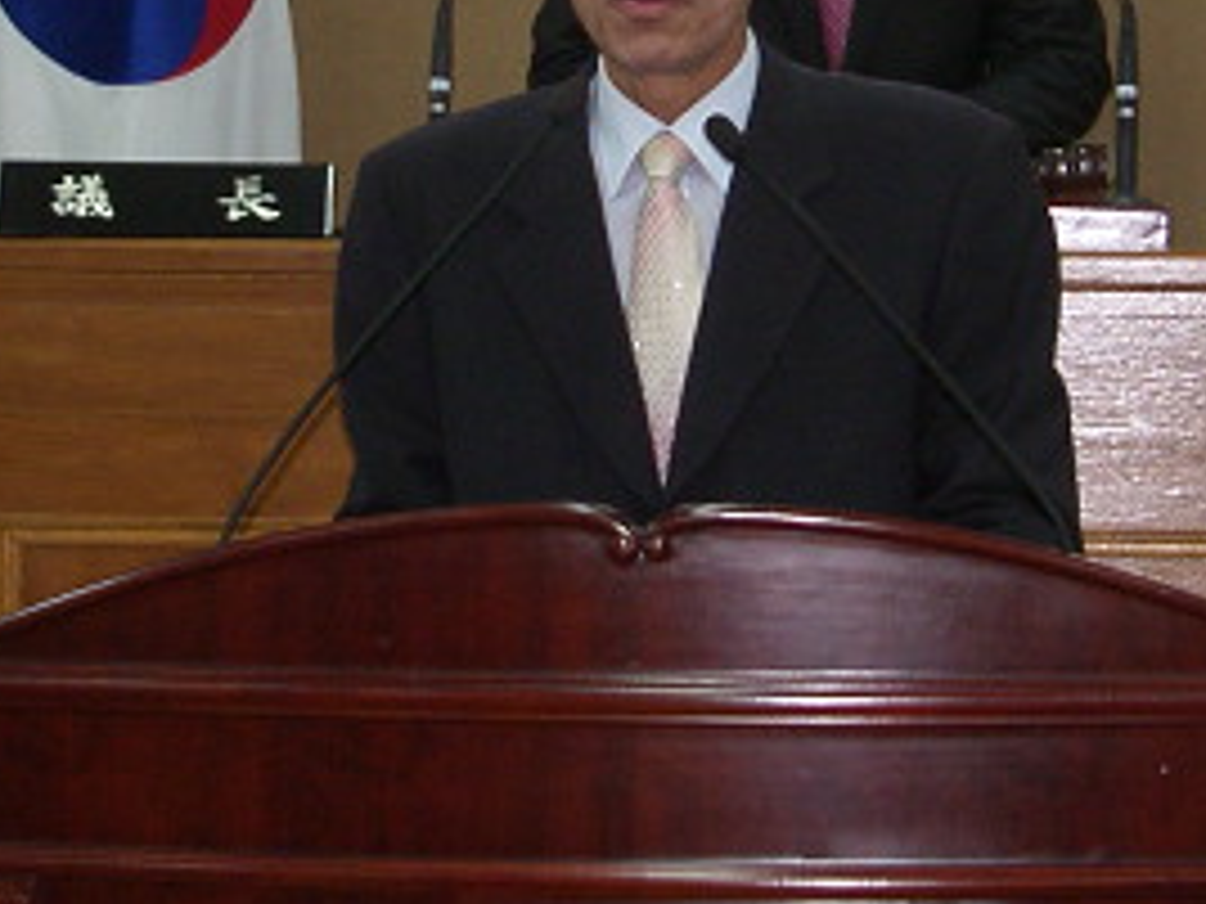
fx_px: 6654
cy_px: 126
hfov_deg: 10.4
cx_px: 720
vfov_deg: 7.8
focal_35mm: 191
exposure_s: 1/50
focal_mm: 12.9
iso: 100
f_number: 2.5
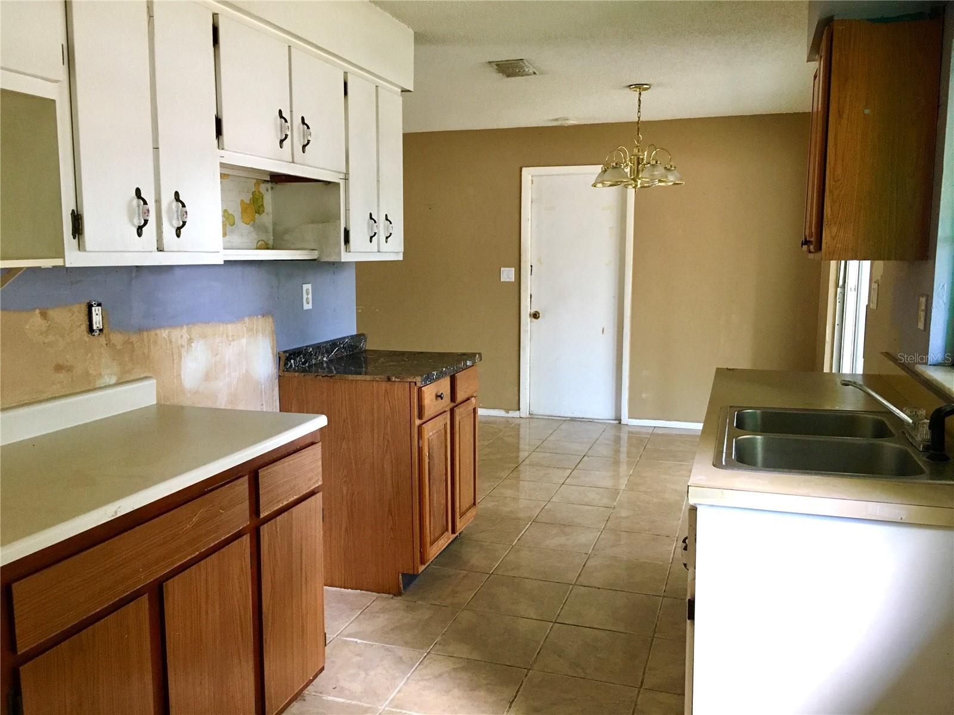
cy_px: 358
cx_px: 477
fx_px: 799
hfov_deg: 61.7
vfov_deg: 48.2
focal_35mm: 29
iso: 200
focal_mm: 4.15
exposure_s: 1/24
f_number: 2.2
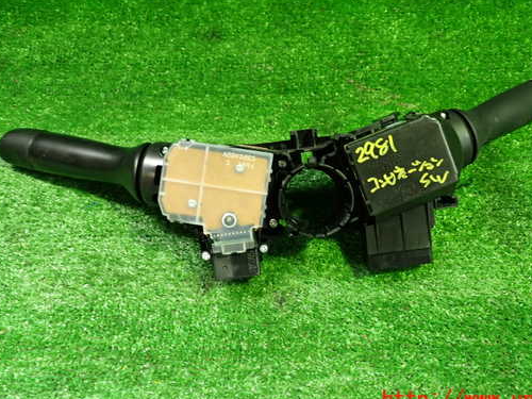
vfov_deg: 39.6
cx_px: 303
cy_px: 174
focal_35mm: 36
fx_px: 553
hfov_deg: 51.2
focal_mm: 5.4
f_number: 2.3
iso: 250
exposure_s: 1/30
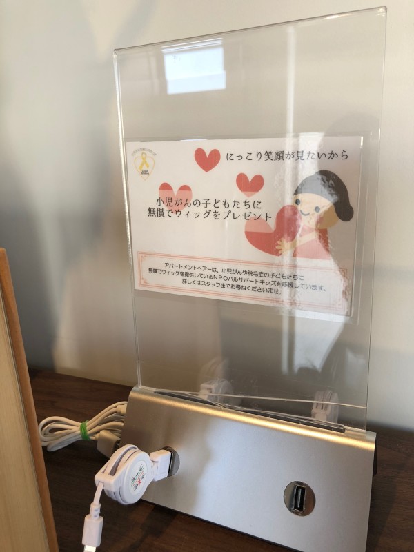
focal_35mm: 28
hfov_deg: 49.7
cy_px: 276
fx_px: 446
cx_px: 207
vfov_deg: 63.4
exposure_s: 1/93
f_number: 1.8
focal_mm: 3.99
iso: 32
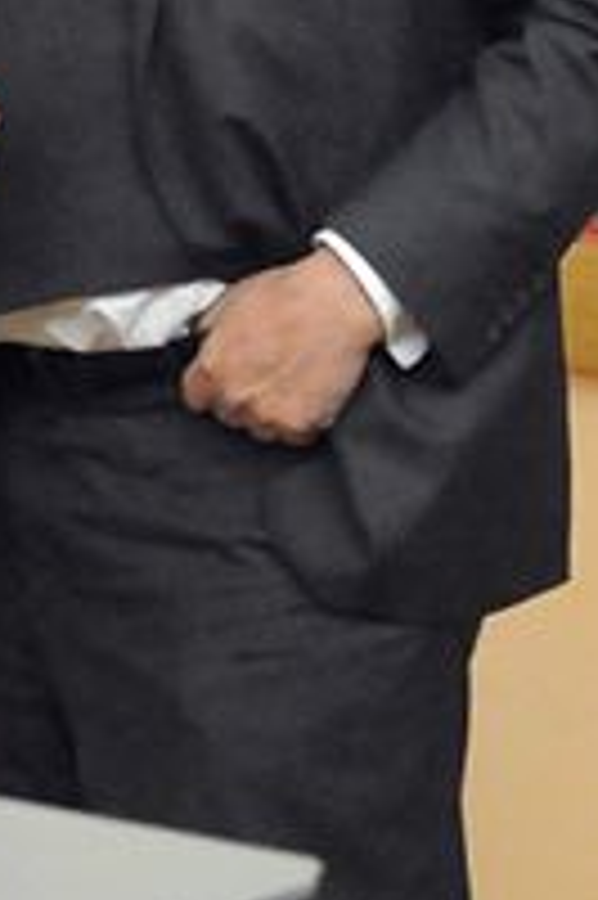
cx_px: 913
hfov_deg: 4.7
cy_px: -106
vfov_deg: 7.1
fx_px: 7166
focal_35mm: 287
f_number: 4.8
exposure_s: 1/80
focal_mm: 45
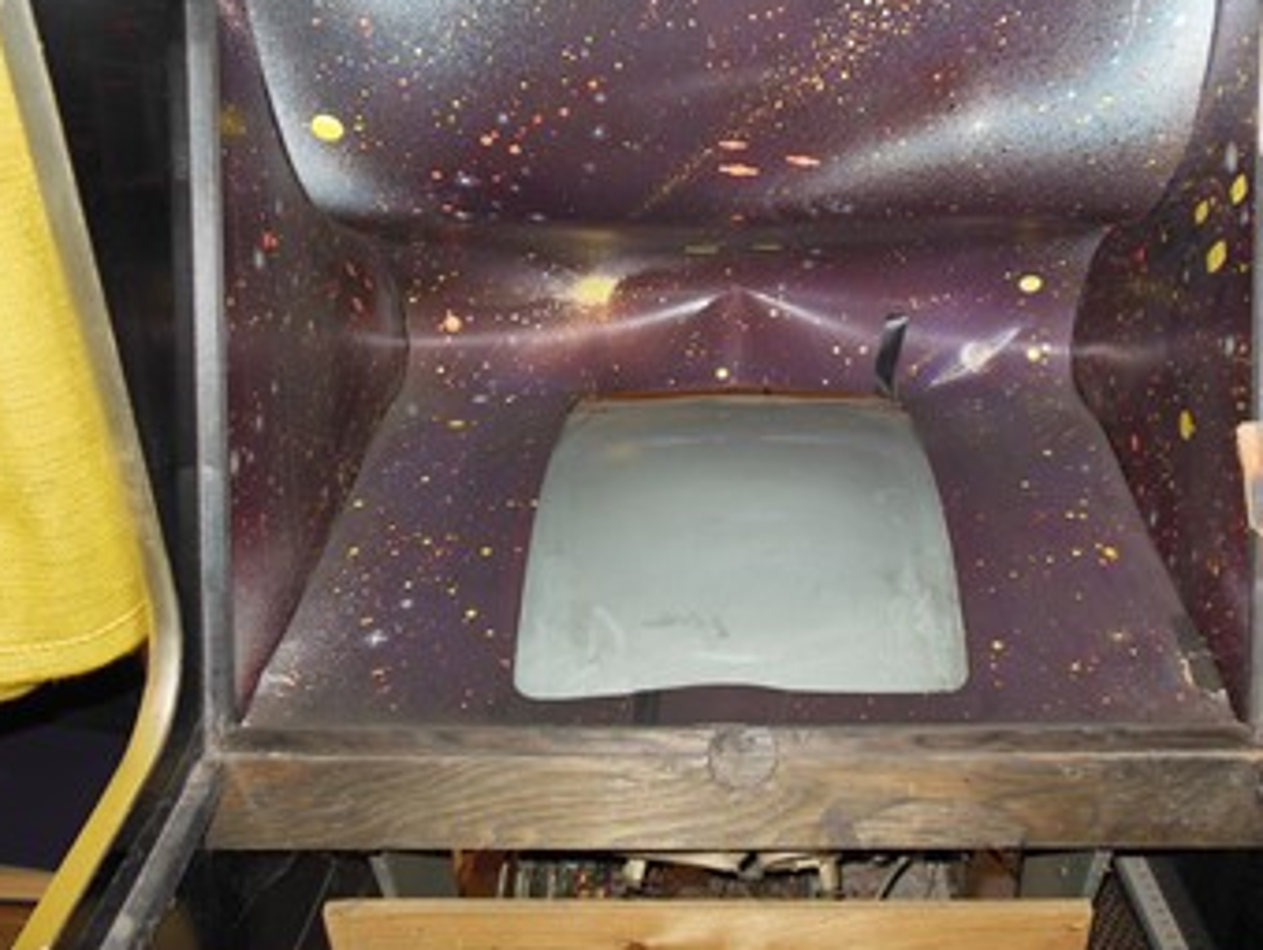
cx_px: 730
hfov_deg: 55.1
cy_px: 421
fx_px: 1205
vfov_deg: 43.0
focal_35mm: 33
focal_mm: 4.5
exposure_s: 1/25
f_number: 3.2
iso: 200
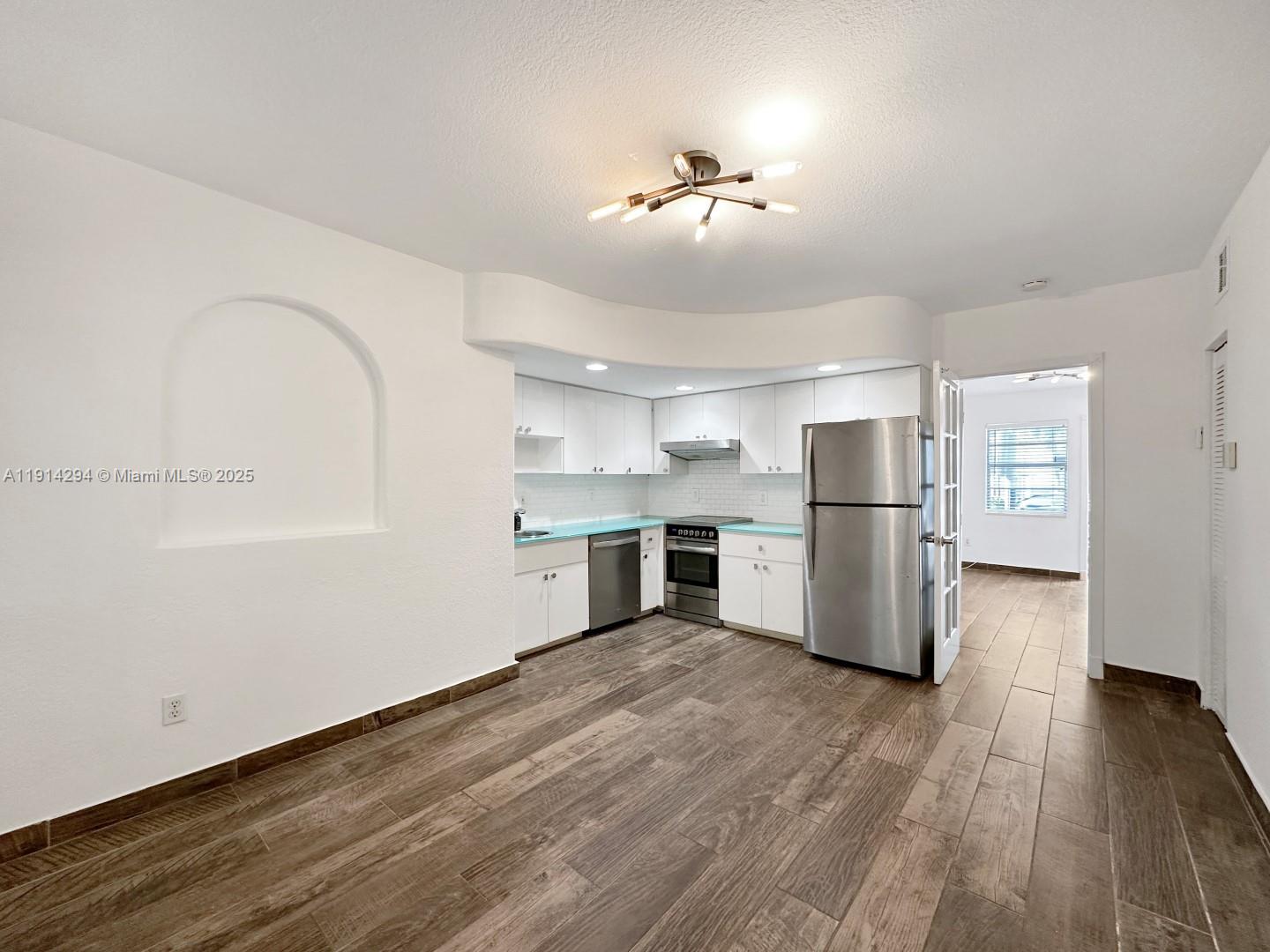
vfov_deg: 85.7
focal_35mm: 14
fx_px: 514
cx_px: 635
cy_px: 476
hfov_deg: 102.1
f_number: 2.2
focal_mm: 2.22
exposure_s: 1/60
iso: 160
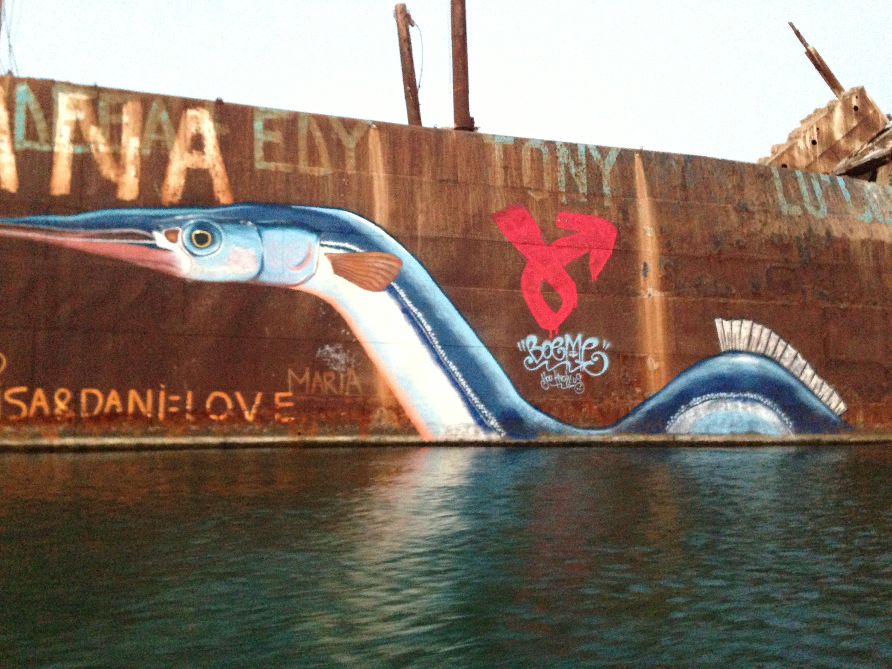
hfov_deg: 55.4
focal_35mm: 33
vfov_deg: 42.9
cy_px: 334
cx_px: 446
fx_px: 850
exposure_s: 1/15
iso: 640
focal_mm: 4.13
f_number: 2.4
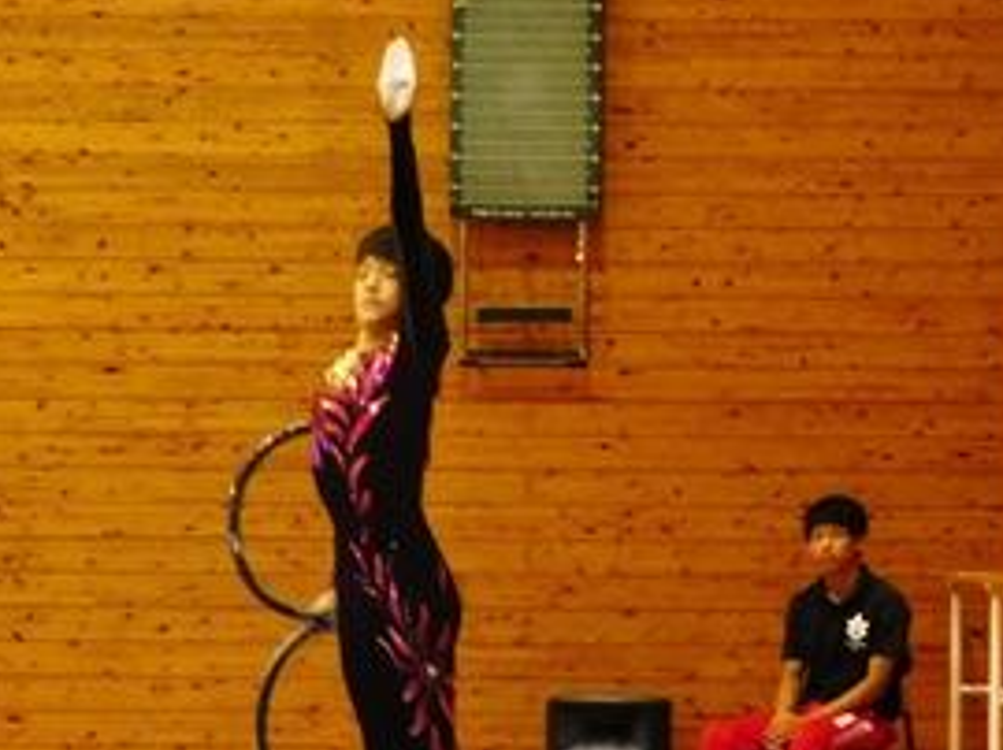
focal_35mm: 205
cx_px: 351
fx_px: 5935
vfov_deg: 7.2
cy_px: 462
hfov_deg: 9.7
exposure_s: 1/15
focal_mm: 17.8
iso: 800
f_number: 4.8
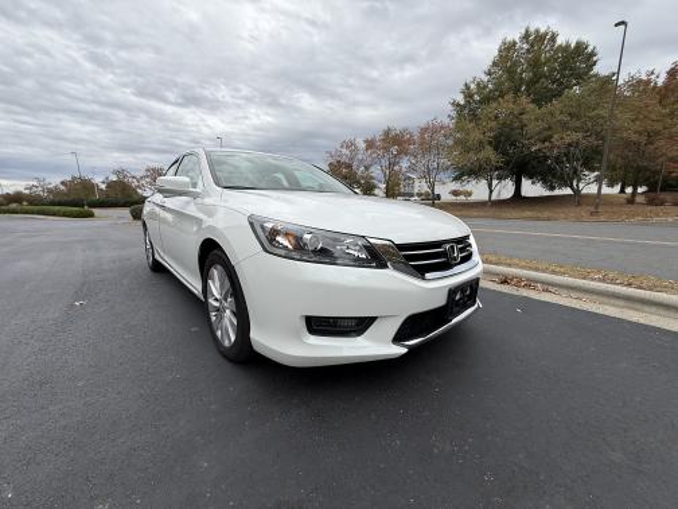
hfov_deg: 102.1
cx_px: 339
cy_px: 254
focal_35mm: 14
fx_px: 274
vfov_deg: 85.7
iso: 50
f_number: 2.2
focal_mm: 2.22
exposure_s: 1/510
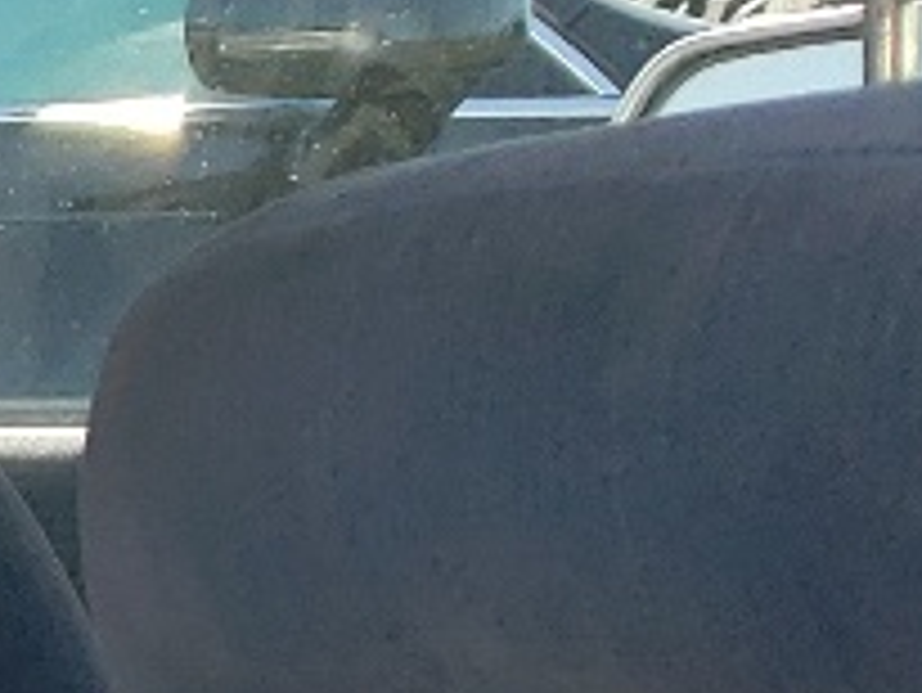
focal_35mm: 203
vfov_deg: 6.8
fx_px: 5410
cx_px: -2159
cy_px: 1800
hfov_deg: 7.9
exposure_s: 1/769
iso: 50
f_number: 1.5
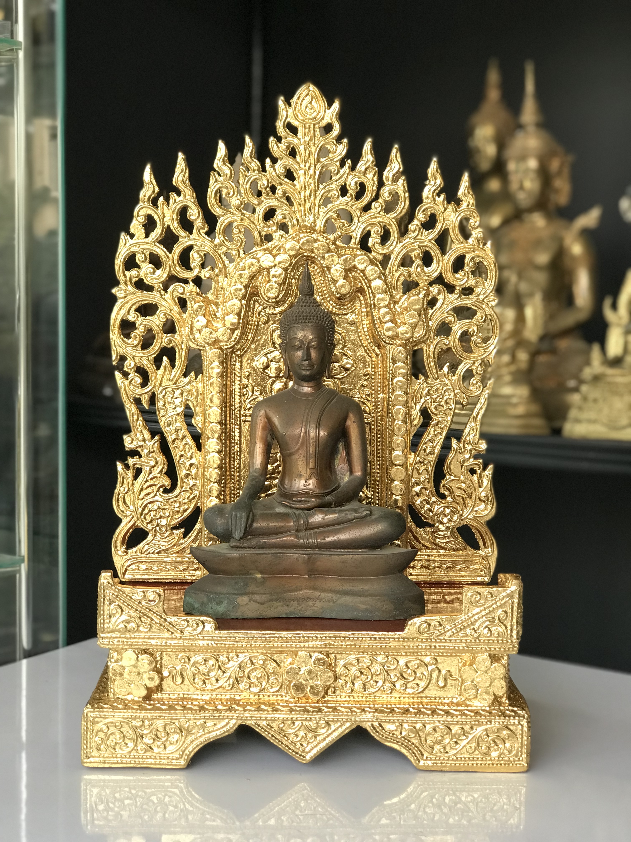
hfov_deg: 25.7
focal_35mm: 57
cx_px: 316
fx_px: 1385
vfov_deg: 33.8
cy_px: 421
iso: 64
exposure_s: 1/50
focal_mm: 6.6
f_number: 2.8
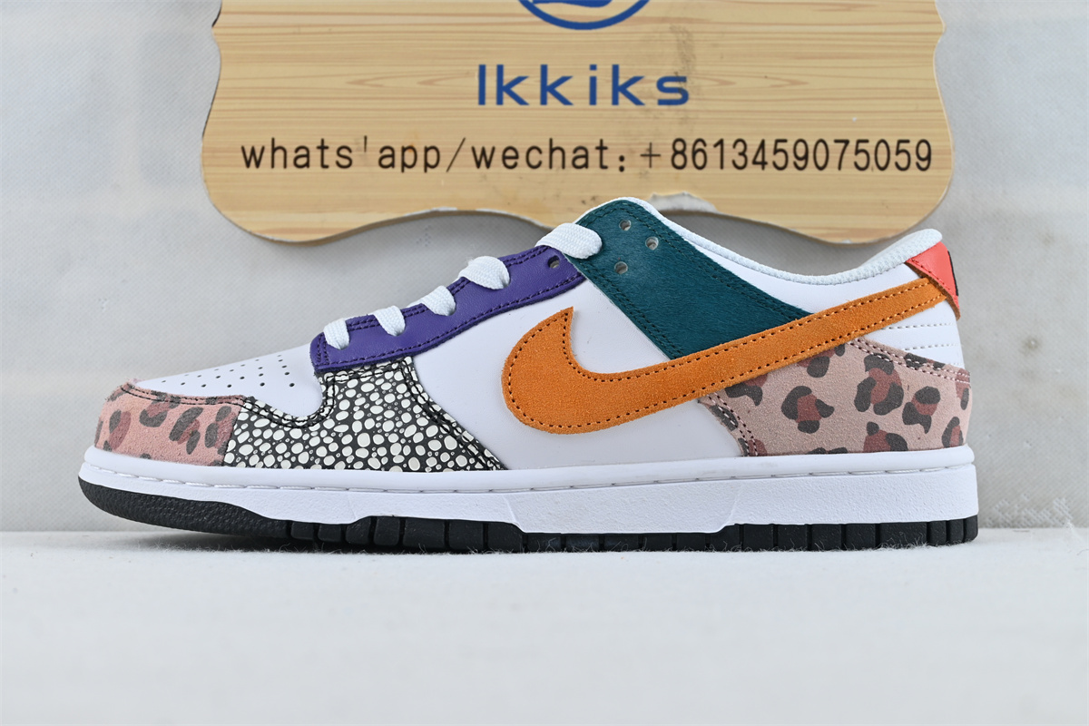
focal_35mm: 52
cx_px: 544
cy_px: 363
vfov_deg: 25.8
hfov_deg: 37.9
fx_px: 1588
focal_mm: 35
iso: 100
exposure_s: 1/40
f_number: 5.3
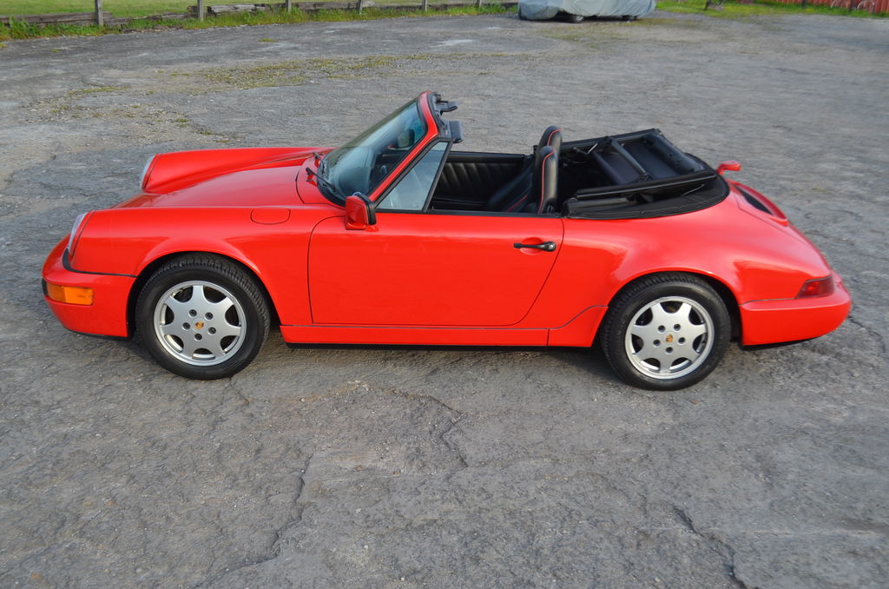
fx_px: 887
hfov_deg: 53.2
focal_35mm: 36
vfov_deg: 36.7
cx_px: 444
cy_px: 294
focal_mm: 24
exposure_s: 1/125
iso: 360
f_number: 5.6
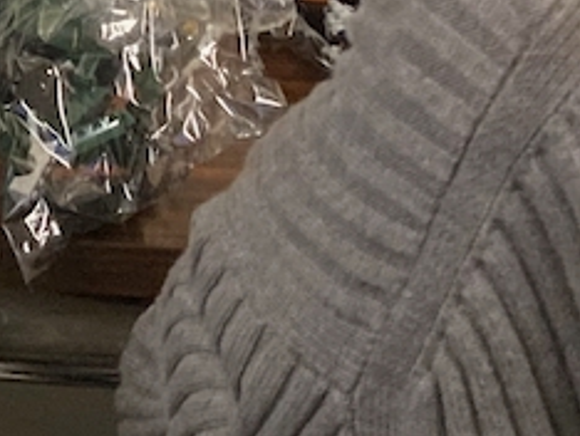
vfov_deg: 9.4
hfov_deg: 12.2
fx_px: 2566
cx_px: -317
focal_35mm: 153
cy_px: -238
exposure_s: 1/60
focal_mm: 3.99
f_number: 1.8
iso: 320
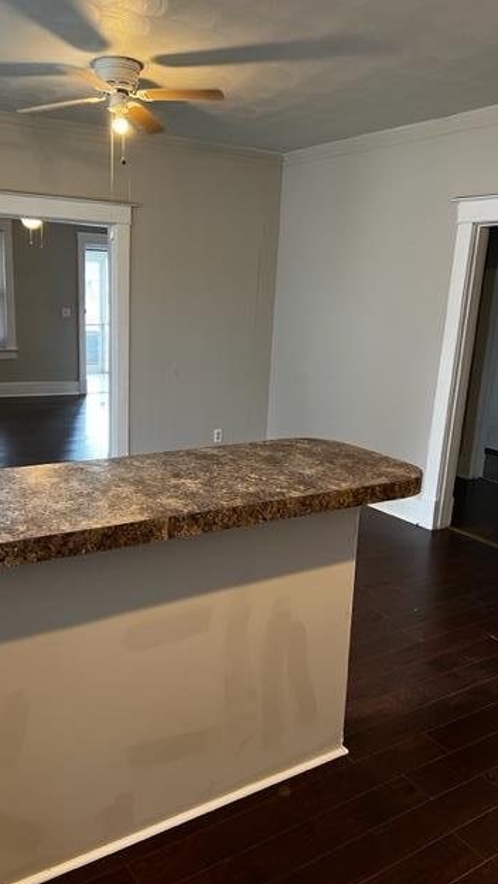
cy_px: 451
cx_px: 199
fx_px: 680
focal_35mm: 29
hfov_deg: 40.0
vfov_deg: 66.0
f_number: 1.5
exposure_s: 1/60
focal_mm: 5.7
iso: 160
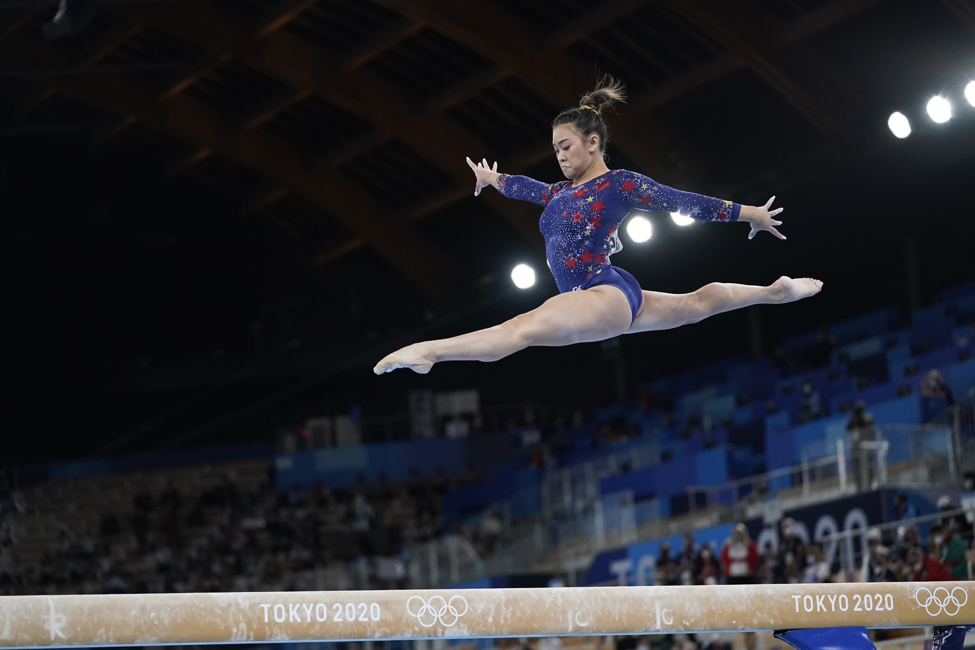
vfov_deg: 12.1
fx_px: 3060
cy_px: 325
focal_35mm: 113
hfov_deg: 18.1
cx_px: 488
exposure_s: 1/3200
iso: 3200
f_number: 2.8
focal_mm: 113
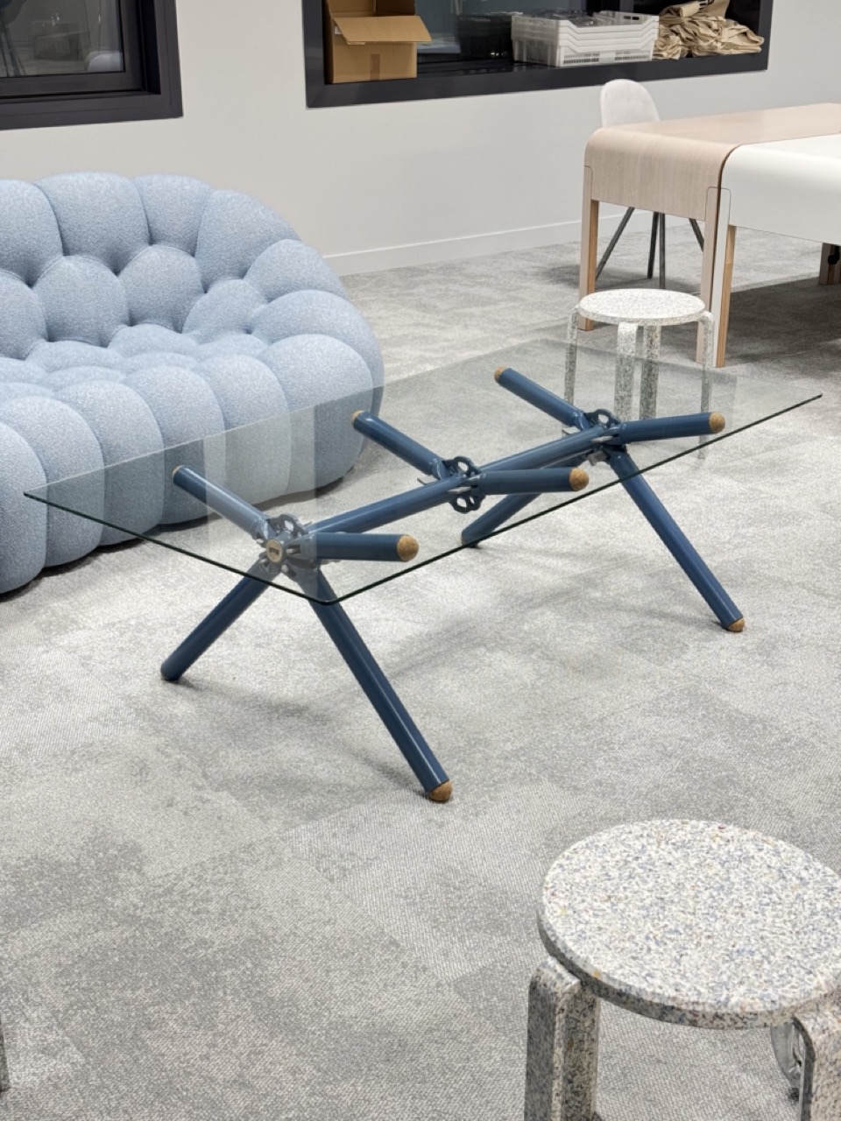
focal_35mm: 48
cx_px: 420
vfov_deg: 39.7
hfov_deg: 30.3
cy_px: 560
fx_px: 1555
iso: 250
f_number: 1.78
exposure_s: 1/50
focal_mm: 6.76
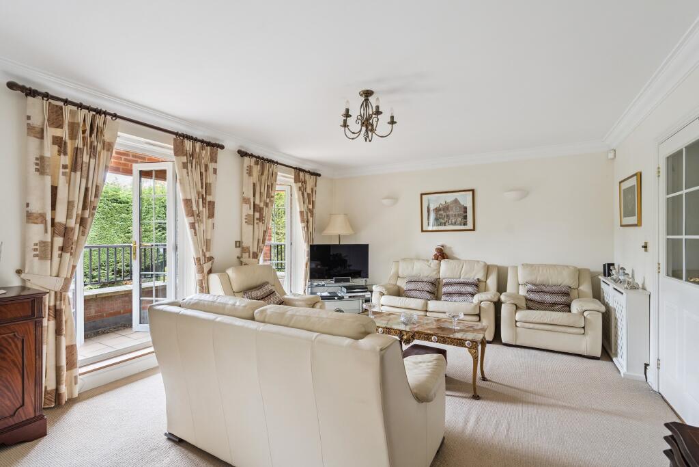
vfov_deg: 73.8
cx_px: 350
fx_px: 311
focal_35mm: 16
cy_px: 234
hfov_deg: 96.7
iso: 640
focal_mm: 16
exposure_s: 1/20
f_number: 5.6
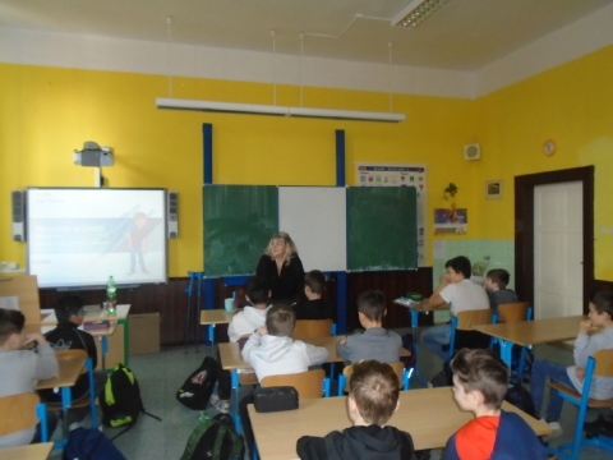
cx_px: 306
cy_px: 230
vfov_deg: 53.1
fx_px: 460
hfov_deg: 67.3
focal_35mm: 26
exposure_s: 1/30
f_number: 3.2
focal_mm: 4.6
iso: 400
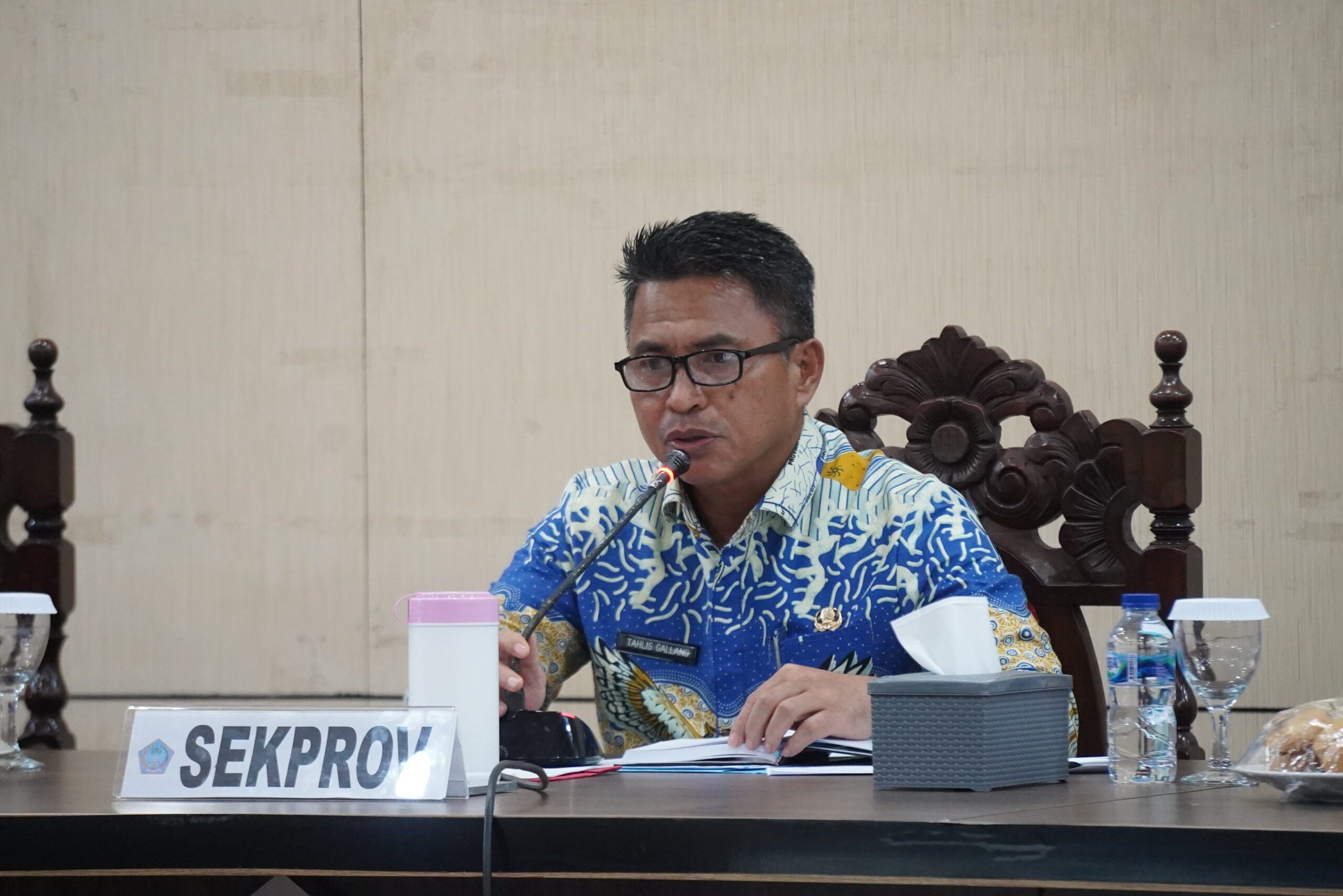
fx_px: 9401
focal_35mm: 252
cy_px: 448
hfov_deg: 8.2
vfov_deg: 5.5
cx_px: 672
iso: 6400
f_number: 6.3
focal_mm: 168
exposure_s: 1/100
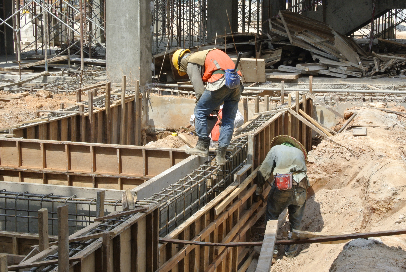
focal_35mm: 72
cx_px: 203
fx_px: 813
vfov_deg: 19.0
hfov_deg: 28.0
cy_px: 136
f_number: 16
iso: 200
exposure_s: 1/100
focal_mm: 26.7
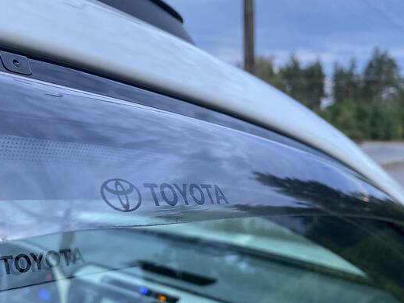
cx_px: 145
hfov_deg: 46.3
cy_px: 158
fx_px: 467
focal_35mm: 40
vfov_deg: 36.0
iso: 125
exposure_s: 1/121
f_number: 1.8
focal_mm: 4.2
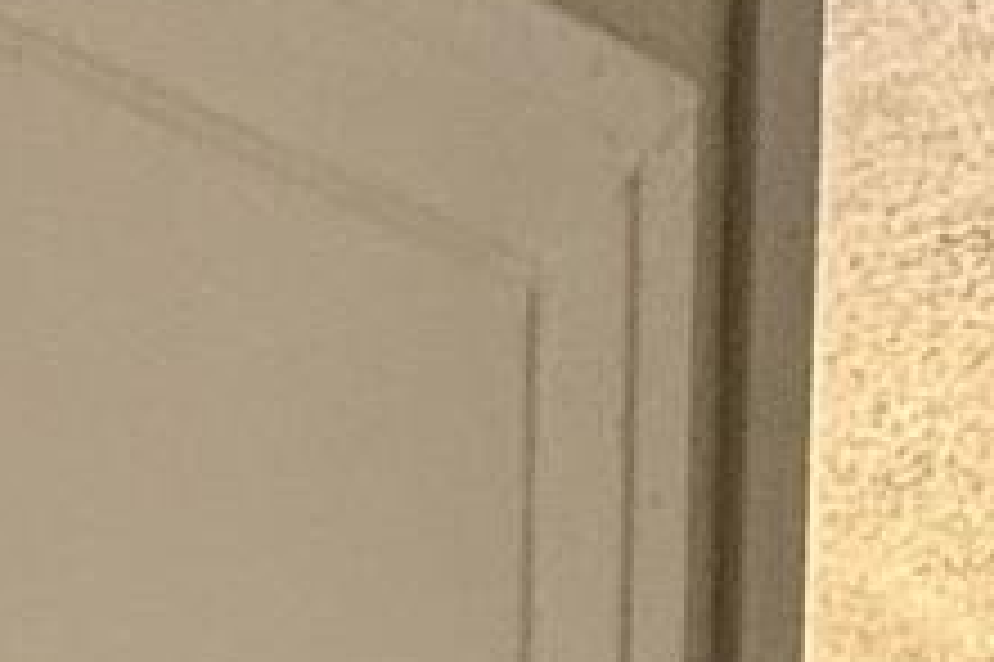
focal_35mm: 132
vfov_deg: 6.5
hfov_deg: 15.2
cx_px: -94
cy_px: 3139
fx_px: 3642
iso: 400
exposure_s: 1/60
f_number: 2.2
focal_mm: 2.22
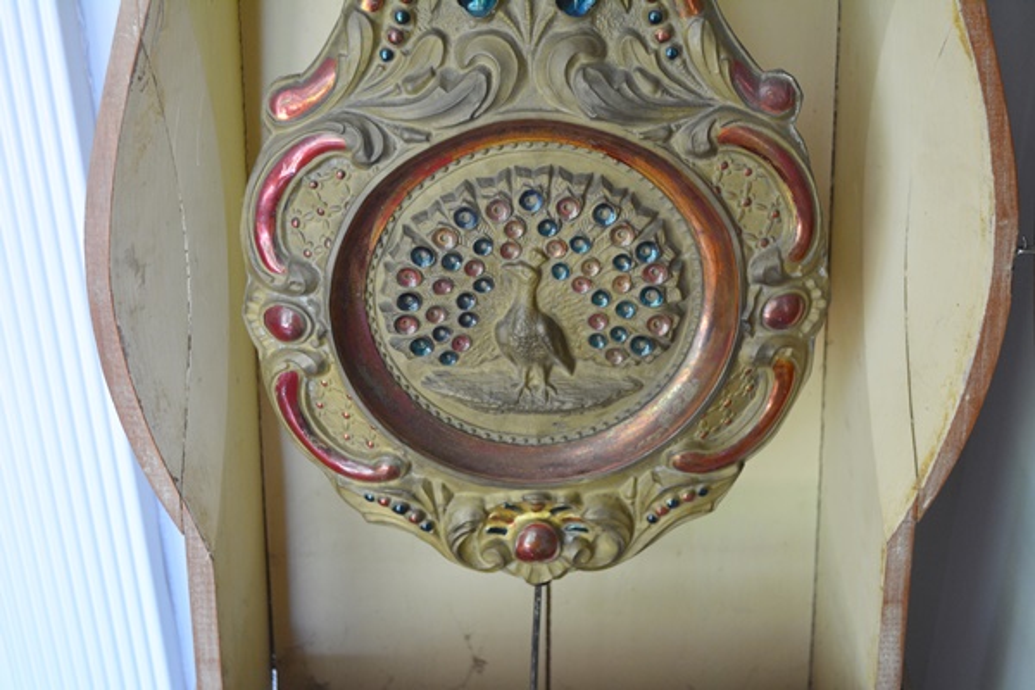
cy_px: 345
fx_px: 1380
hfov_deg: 41.1
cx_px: 518
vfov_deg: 28.1
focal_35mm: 48
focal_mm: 32
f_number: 4.8
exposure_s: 1/40
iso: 800
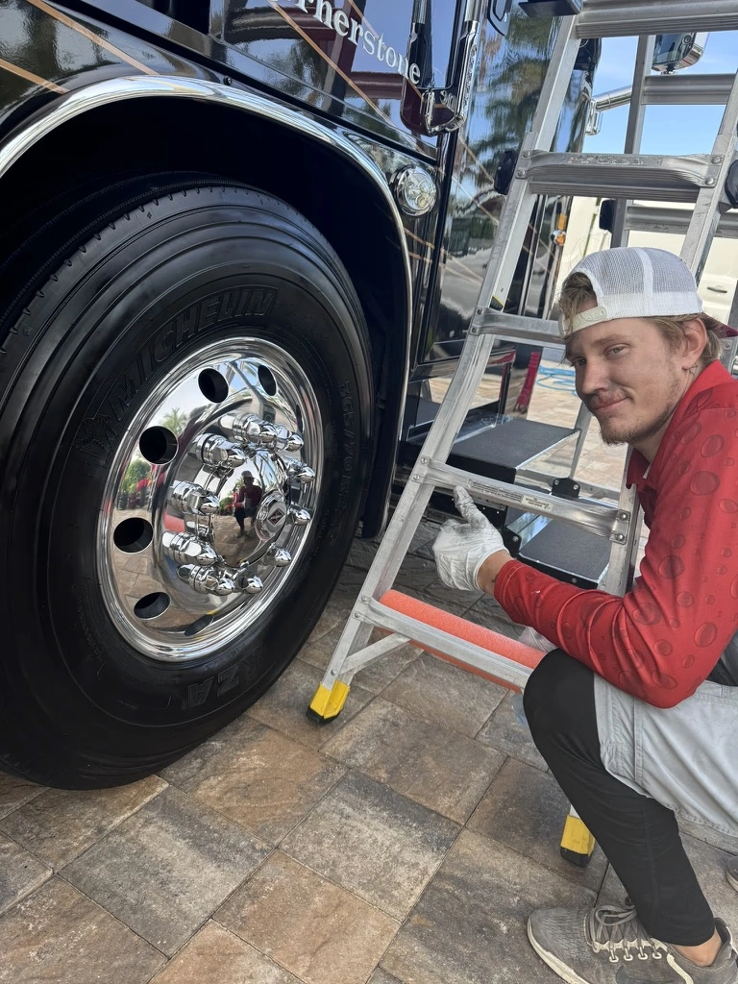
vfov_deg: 71.6
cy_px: 492
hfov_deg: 56.8
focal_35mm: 24
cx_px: 369
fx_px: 682
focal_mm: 6.86
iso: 80
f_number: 1.78
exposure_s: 1/414
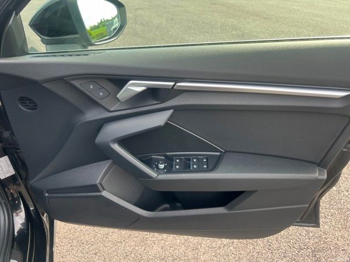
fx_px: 263
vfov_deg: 53.1
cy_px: 131
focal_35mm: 26
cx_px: 175
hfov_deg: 67.3
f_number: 1.5
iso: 40
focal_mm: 5.7
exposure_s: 1/257
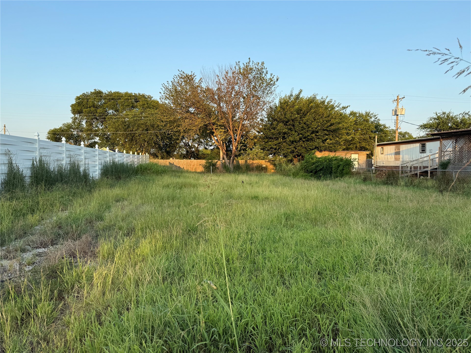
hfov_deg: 71.6
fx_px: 327
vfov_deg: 56.8
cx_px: 236
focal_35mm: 24
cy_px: 176
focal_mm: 6.76
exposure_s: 1/1005
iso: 80
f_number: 1.78
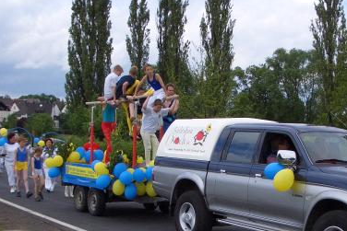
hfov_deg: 32.2
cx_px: 220
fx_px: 598
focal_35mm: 62
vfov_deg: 21.8
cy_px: 157
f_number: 4.3
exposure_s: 1/800
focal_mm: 5.8
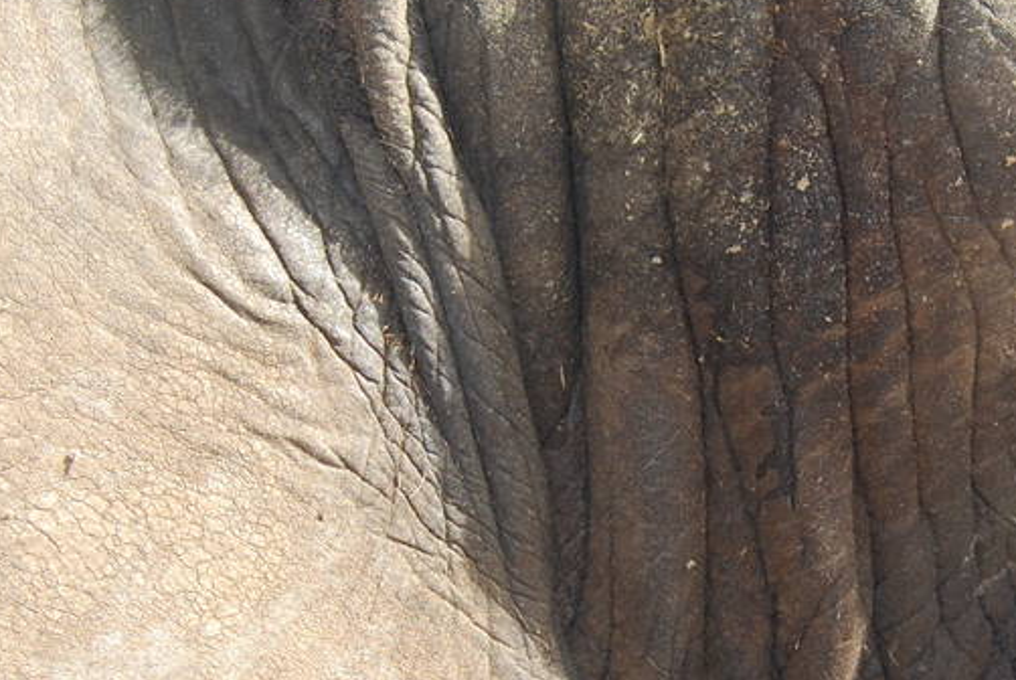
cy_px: 503
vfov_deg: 15.9
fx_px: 2430
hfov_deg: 23.3
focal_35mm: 86
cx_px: 787
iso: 110
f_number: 3.5
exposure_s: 1/125
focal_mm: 18
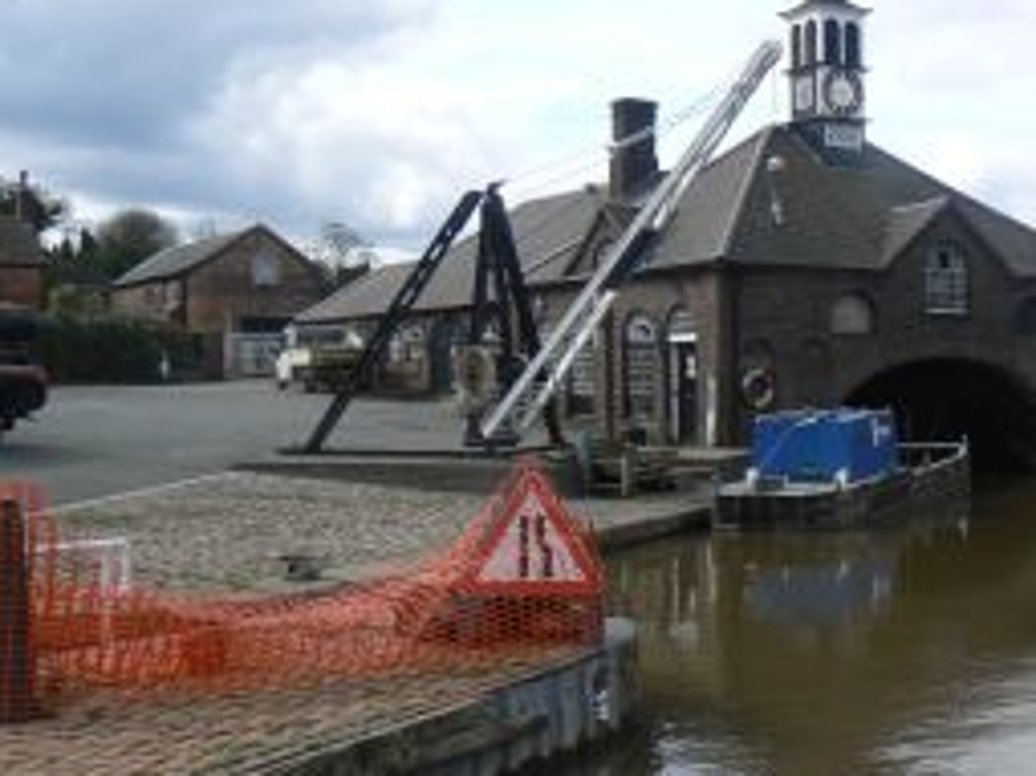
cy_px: 394
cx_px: 727
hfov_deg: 34.5
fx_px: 1645
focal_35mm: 55
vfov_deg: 26.5
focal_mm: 6.5
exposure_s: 1/400
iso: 80
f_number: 5.6
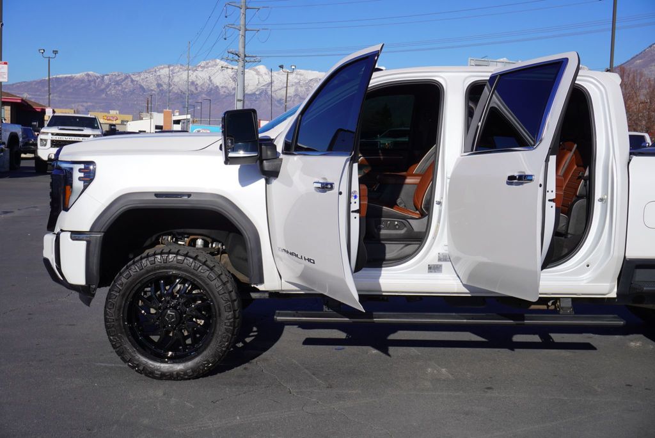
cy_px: 219
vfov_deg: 30.9
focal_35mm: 44
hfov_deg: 44.9
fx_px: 792
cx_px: 328
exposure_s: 1/400
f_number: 9
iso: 100
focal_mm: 29
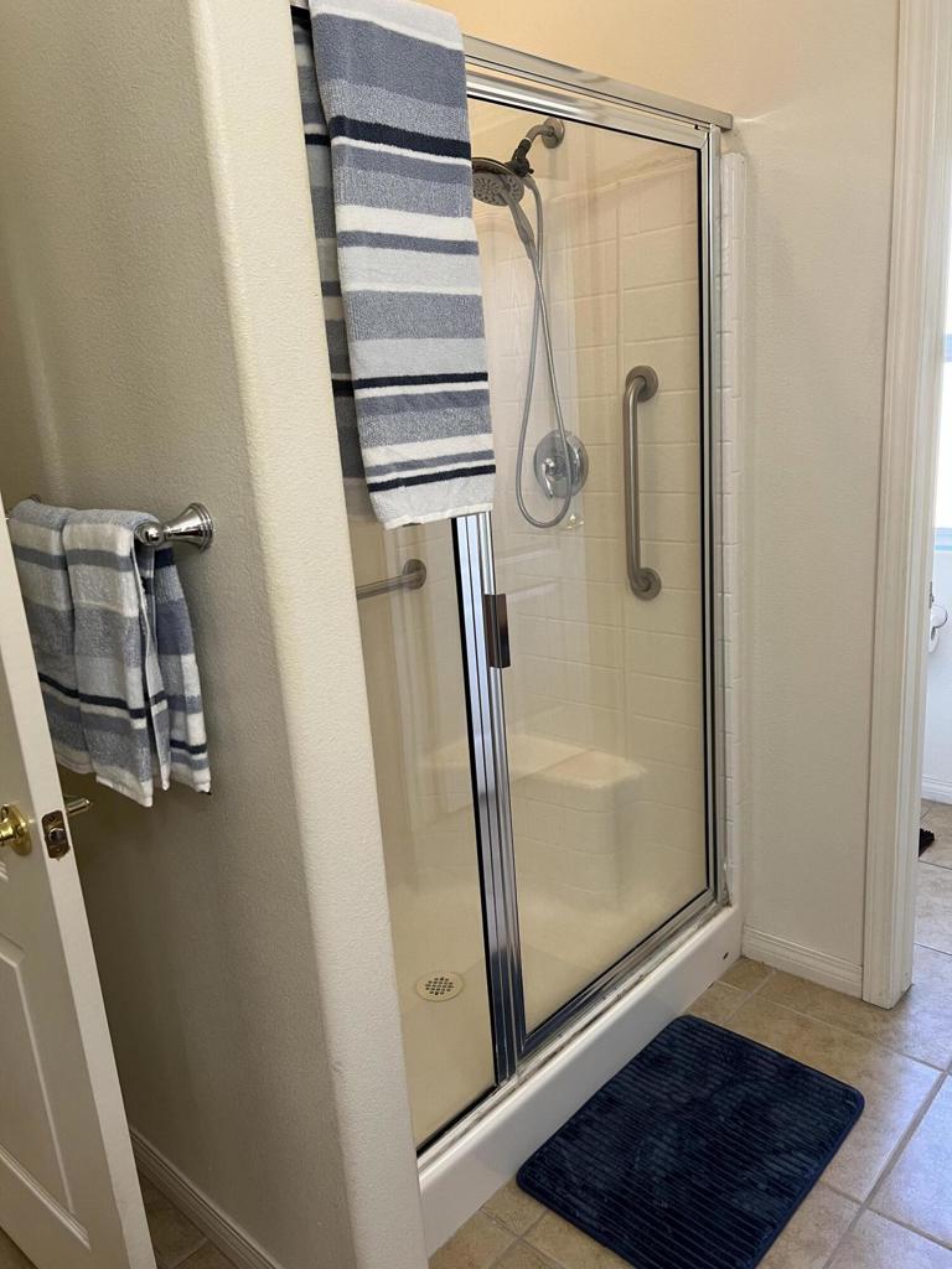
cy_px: 634
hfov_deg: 53.1
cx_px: 476
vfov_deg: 67.3
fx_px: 953
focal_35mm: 26
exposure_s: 1/60
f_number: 1.5
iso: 125
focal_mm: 5.7
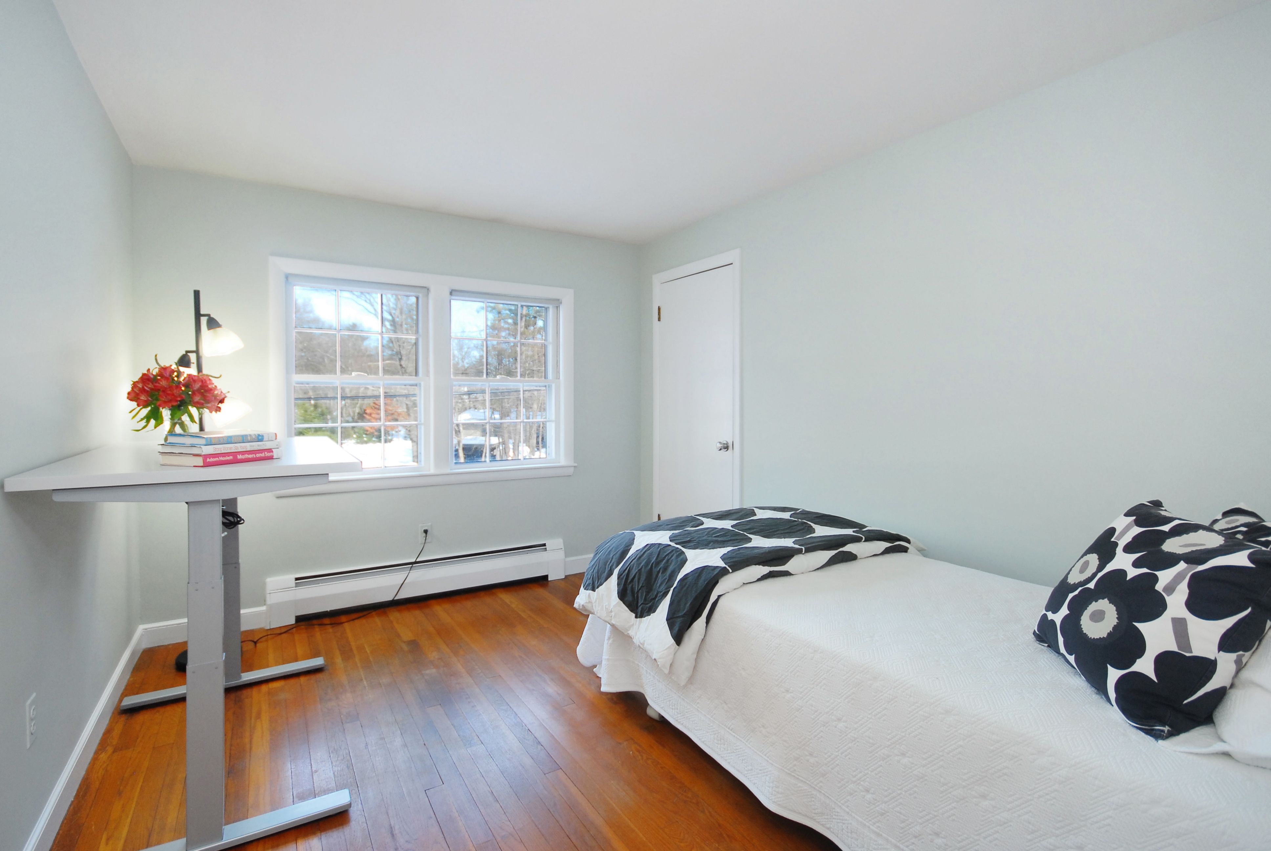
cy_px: 426
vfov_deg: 77.5
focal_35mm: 15
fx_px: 530
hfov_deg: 100.3
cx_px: 636
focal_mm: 10
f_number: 5
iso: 400
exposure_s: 1/60
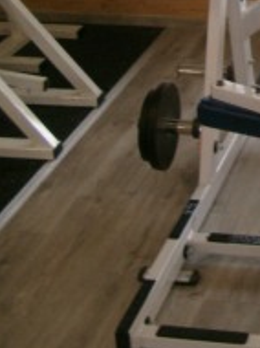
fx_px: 1044
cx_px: 363
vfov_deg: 18.3
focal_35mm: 104
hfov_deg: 13.5
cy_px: -28
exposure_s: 1/80
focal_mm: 7.6
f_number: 2.6
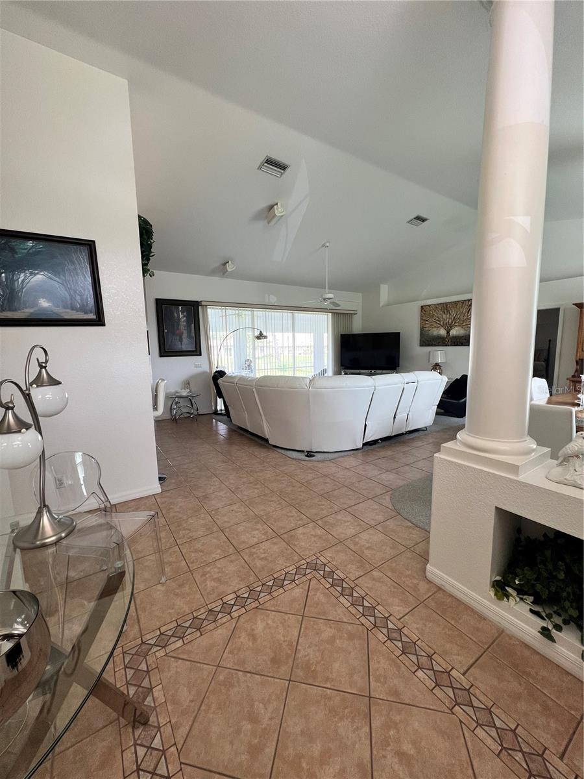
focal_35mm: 13
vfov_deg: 106.2
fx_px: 292
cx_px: 292
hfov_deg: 89.9
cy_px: 390
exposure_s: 1/120
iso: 100
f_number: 1.8
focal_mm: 1.57
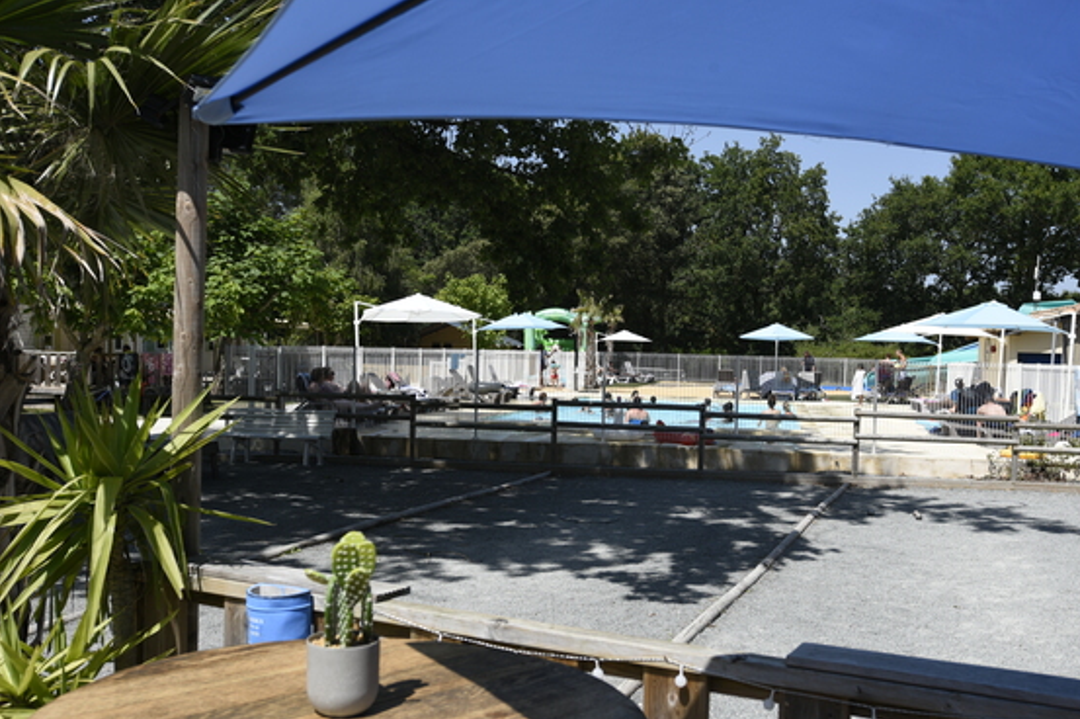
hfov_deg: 50.7
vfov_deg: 35.0
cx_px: 582
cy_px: 385
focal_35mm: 38
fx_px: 1139
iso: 64
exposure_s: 1/200
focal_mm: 35
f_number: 7.1
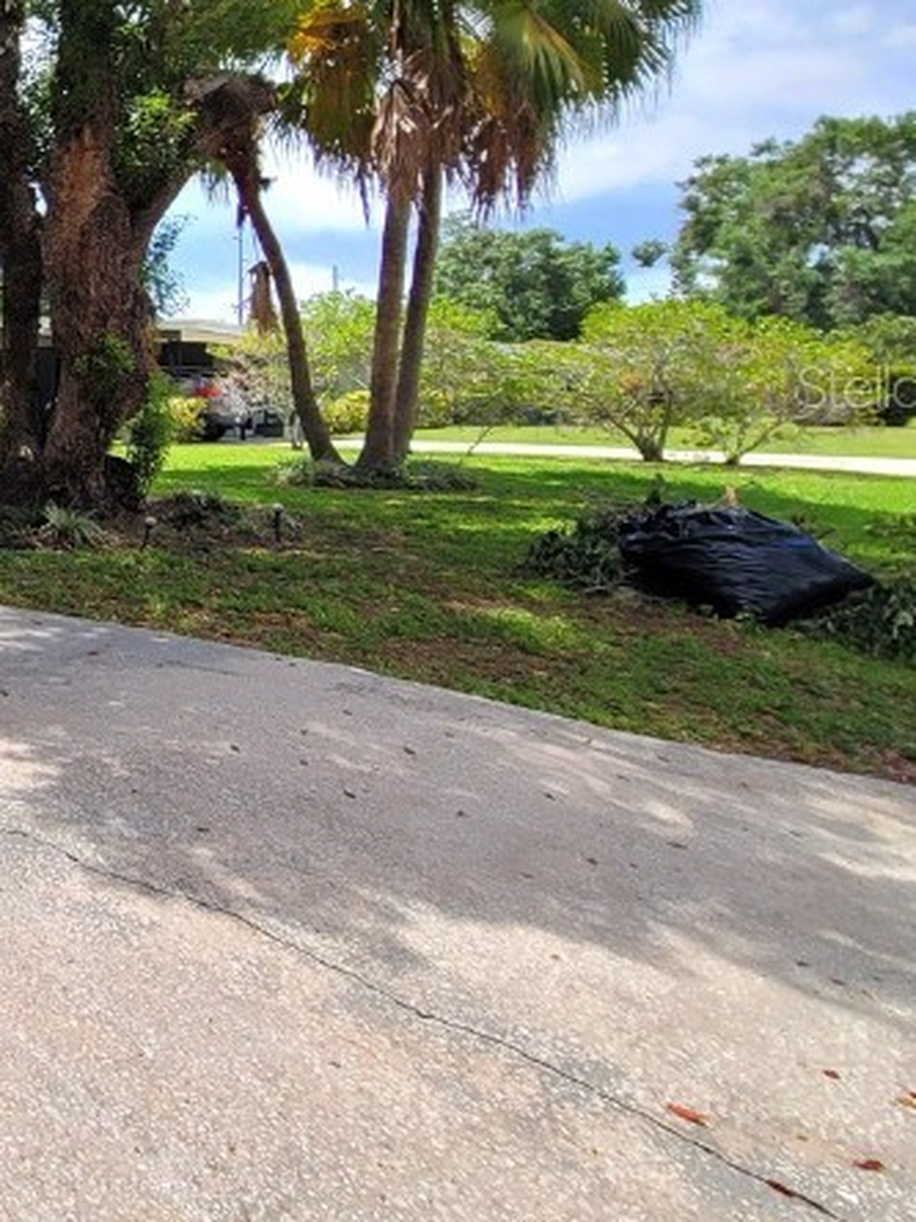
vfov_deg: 58.3
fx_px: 1058
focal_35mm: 30
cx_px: -352
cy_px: 385
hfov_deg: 31.7
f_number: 2.2
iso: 64
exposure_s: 1/1667
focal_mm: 2.2
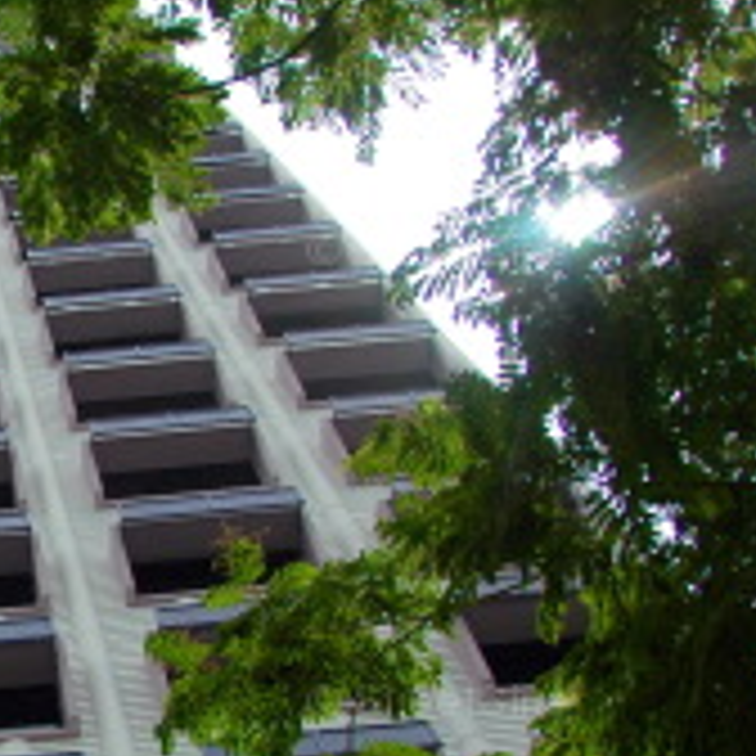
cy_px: 601
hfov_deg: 20.8
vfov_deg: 22.8
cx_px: -256
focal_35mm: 75
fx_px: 1853
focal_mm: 18
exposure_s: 1/4000
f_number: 3.5
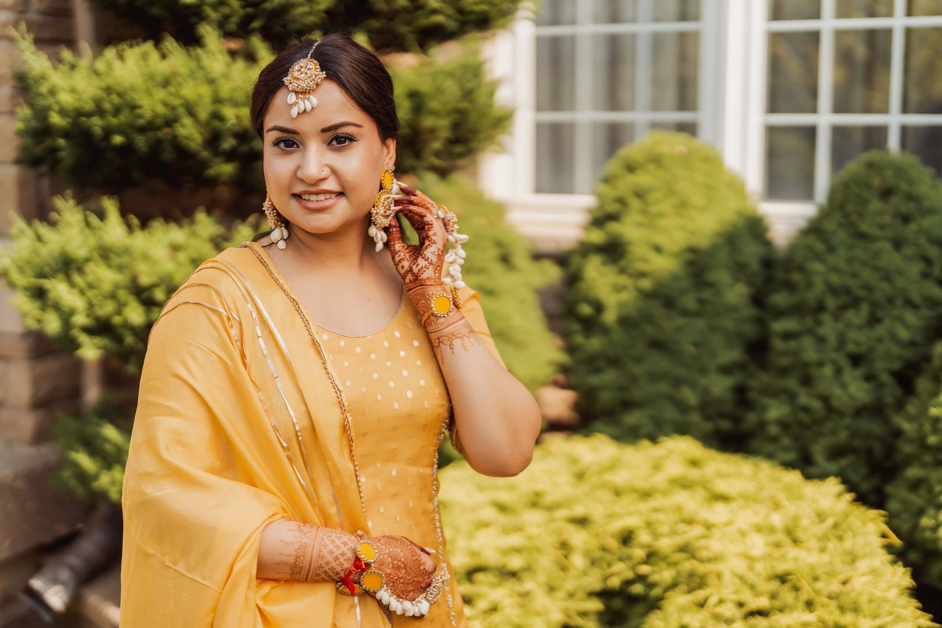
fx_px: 1308
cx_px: 471
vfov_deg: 27.0
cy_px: 314
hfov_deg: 39.6
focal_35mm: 50
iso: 100
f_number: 1.2
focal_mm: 50
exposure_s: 1/8000
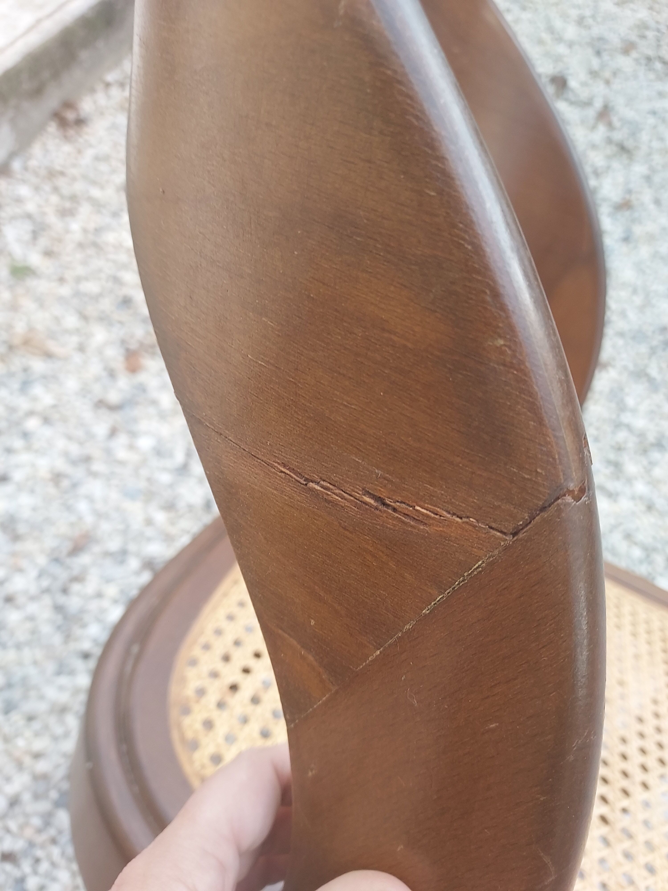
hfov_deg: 56.8
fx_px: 618
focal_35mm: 24
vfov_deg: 71.6
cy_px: 446
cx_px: 334
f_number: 1.8
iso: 64
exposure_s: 1/60
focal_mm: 4.6
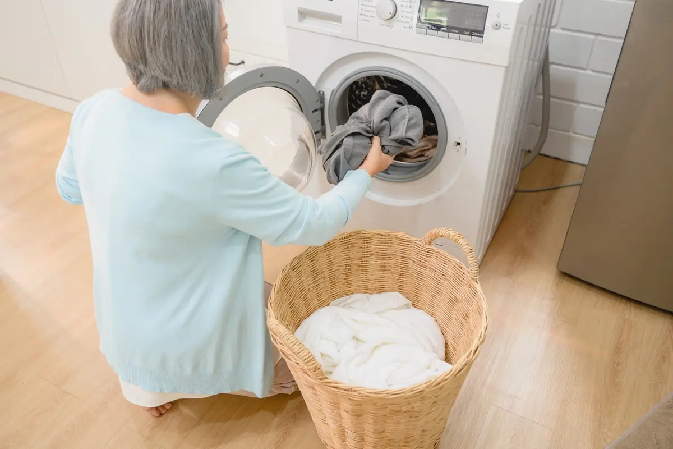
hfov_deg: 59.5
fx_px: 589
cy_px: 224
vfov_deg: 41.7
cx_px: 336
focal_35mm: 32
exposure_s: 1/320
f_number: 2.8
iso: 1000
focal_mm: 31.5
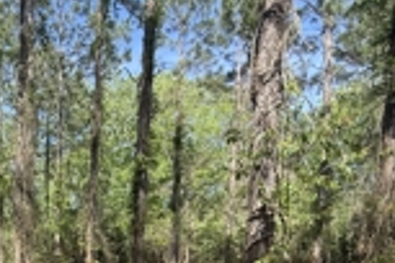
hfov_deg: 44.6
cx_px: 18
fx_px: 417
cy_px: 307
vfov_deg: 30.4
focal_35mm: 38
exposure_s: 1/468
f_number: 2.2
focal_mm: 2.22
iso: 64
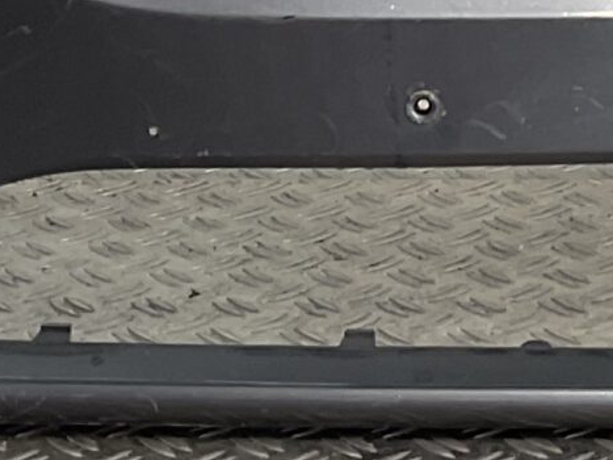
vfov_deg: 8.9
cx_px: 760
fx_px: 2815
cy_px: -359
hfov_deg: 12.1
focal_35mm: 159
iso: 16
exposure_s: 1/264
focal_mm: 3
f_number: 1.8
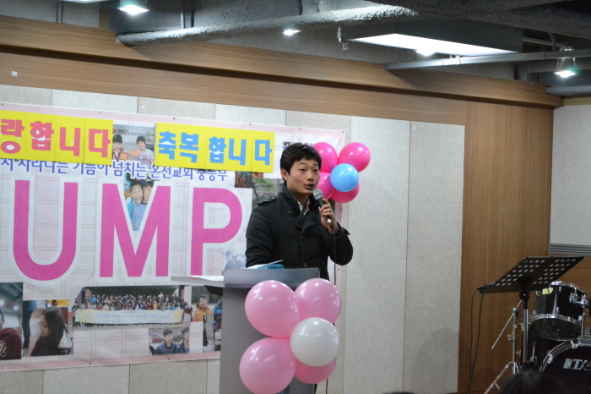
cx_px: 296
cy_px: 197
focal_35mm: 82
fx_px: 1354
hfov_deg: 24.6
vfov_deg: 16.5
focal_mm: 55
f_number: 5.6
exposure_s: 1/80
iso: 3200
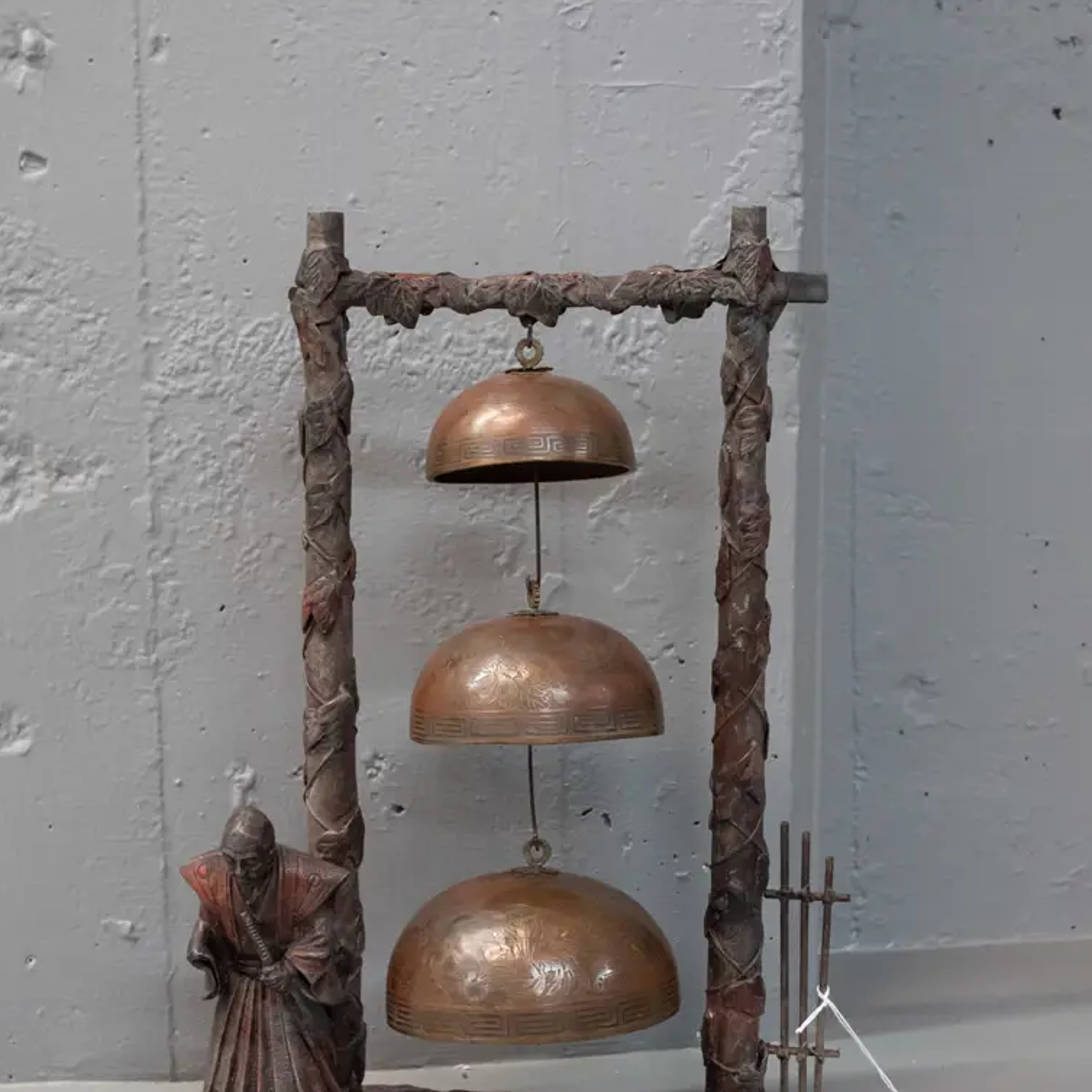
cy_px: 676
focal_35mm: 60
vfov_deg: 28.5
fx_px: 2141
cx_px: 546
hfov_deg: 28.6
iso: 3200
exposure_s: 1/100
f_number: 5
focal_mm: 25
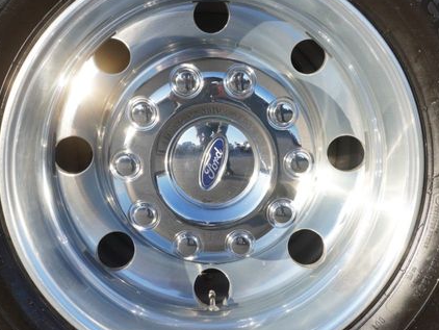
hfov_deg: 34.3
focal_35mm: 56
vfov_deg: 26.1
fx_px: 711
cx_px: 243
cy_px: 159
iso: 100
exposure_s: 1/160
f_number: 6.3
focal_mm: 16
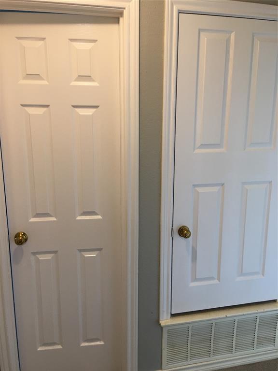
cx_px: 139
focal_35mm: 29
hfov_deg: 48.2
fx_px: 311
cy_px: 186
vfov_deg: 61.7
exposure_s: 1/15
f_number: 2.2
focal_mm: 4.15
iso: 40
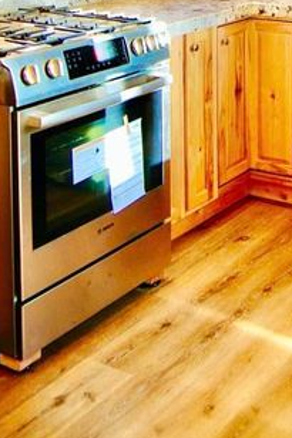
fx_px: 804
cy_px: -87
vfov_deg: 27.0
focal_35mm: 66
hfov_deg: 20.2
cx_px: 265
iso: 400
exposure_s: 1/80
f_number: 4.5
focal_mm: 18
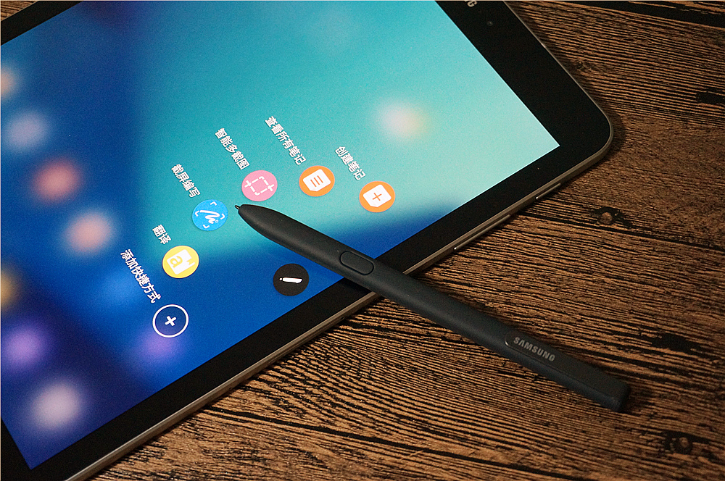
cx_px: 362
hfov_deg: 30.5
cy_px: 240
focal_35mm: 66
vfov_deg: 20.6
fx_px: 1327
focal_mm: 44
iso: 2000
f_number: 5.6
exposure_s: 1/80
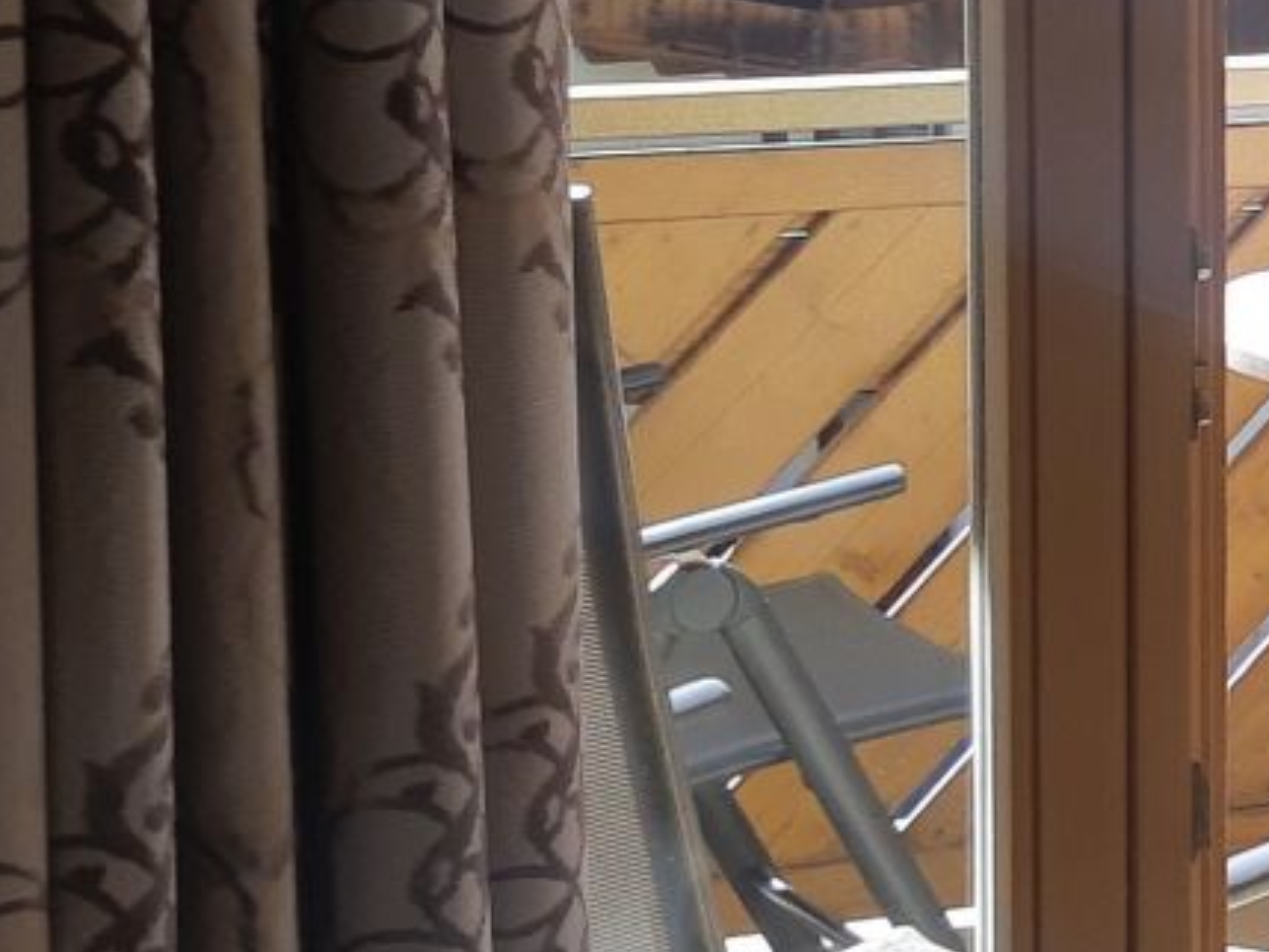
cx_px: 2023
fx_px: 4547
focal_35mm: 124
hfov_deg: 14.6
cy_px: 30
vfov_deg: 11.8
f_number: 1.7
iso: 40
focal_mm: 3.93
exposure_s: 1/100
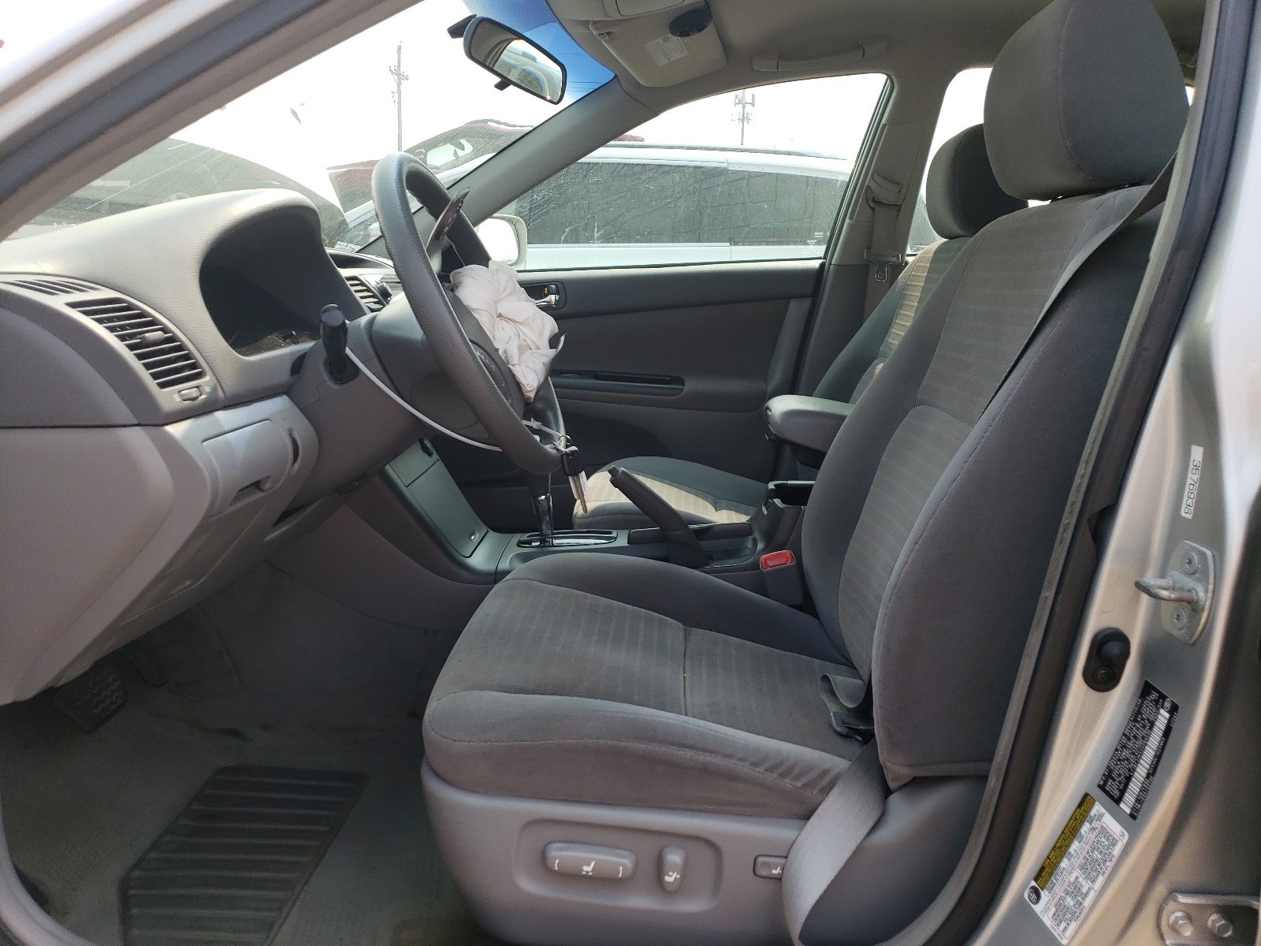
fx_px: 947
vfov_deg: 53.1
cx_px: 630
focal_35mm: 26
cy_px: 473
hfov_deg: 67.3
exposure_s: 1/1000
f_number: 1.5
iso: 50
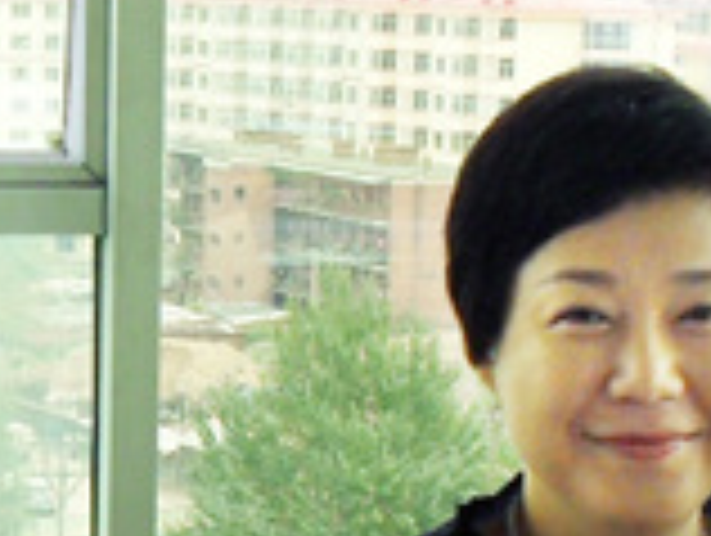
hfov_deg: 16.2
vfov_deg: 12.1
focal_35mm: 120
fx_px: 2469
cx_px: 117
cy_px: 673
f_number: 2.8
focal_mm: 6.3
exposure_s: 1/90
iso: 80
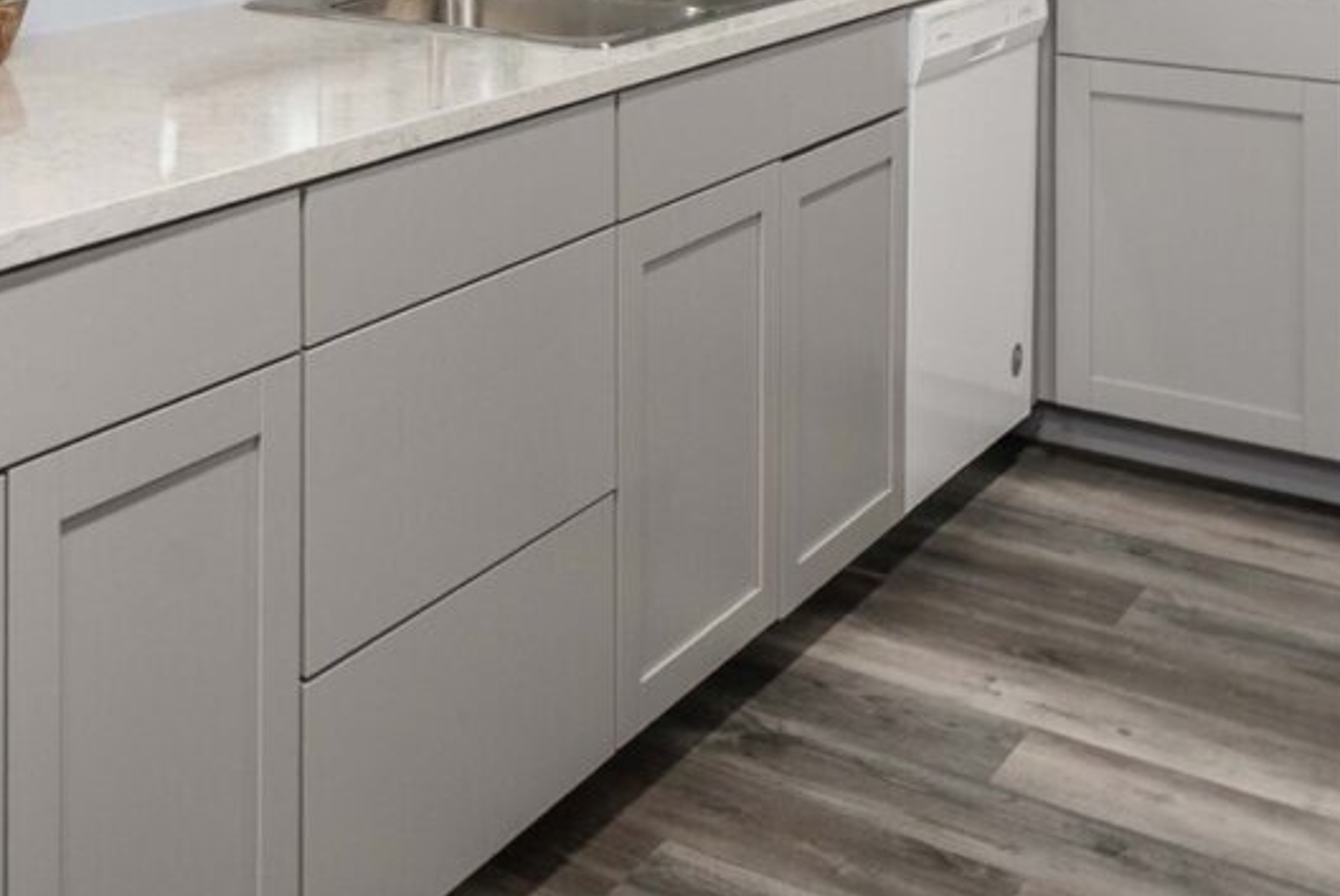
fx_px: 1974
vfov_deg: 22.9
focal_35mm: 53
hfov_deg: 36.1
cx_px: 244
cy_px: -250
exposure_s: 1/4
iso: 1000
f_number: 7.1
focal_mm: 20
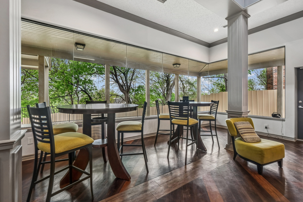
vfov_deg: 77.3
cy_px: 101
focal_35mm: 15
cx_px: 152
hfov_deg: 100.4
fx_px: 126
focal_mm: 10
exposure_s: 1/2.5
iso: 160
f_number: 8
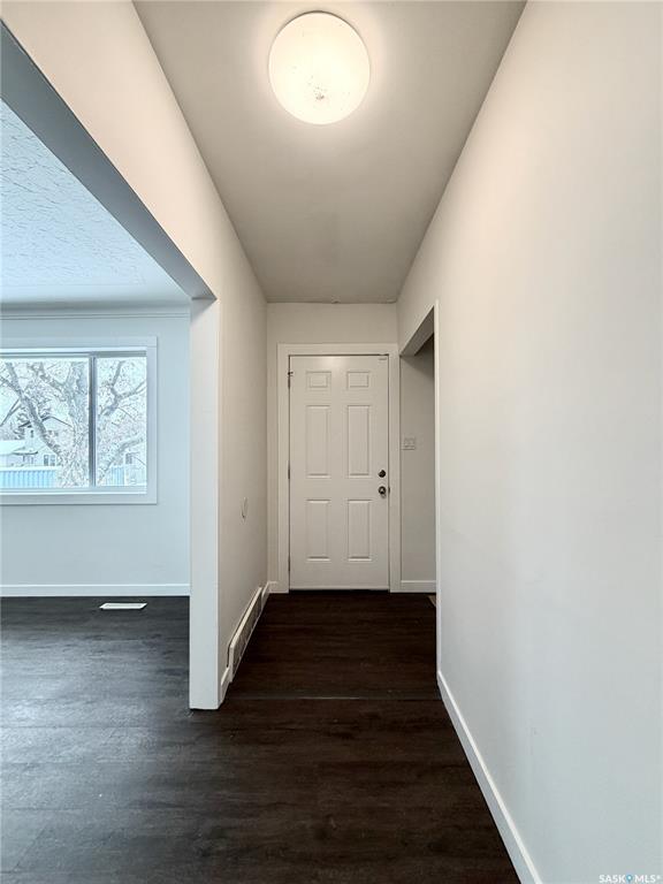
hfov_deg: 85.7
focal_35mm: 14
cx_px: 332
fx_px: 358
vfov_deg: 102.1
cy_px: 442
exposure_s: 1/60
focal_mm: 2.22
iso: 160
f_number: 2.2
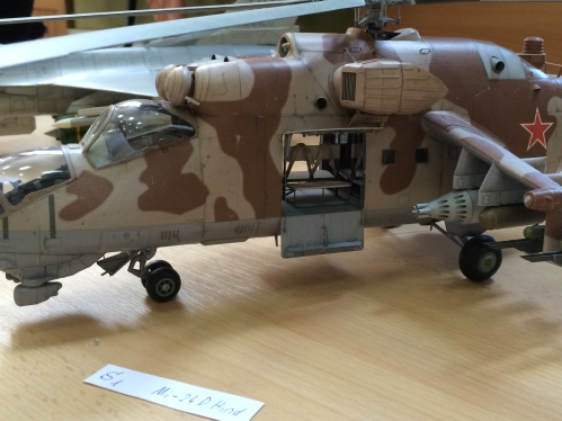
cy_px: 140
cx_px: 340
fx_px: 730
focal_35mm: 45
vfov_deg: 31.9
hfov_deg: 41.9
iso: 64
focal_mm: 4.12
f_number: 2.2
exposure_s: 1/30
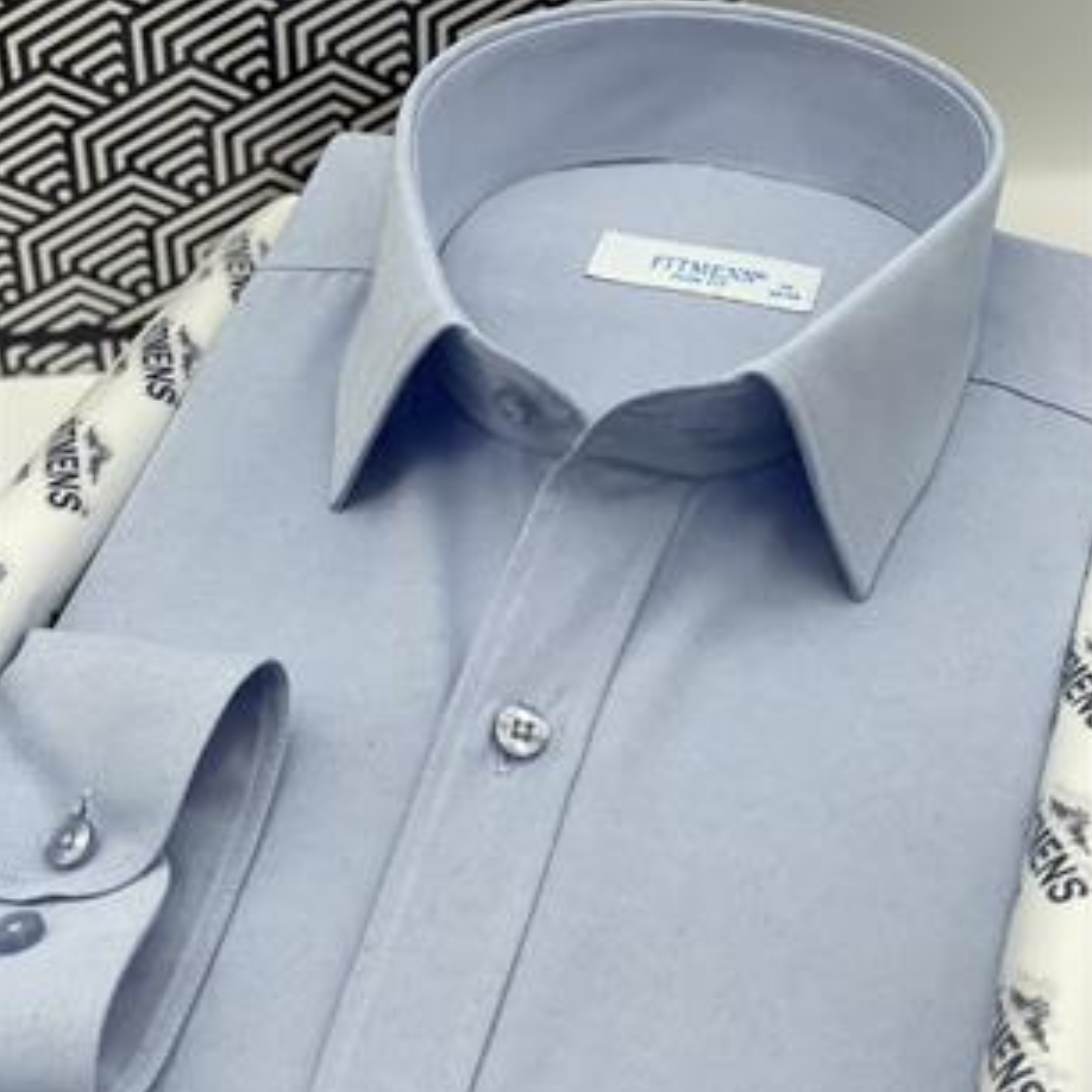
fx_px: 2213
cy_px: 708
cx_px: 546
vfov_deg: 27.6
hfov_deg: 27.7
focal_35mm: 62
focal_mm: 6
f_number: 2
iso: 25
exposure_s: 1/122
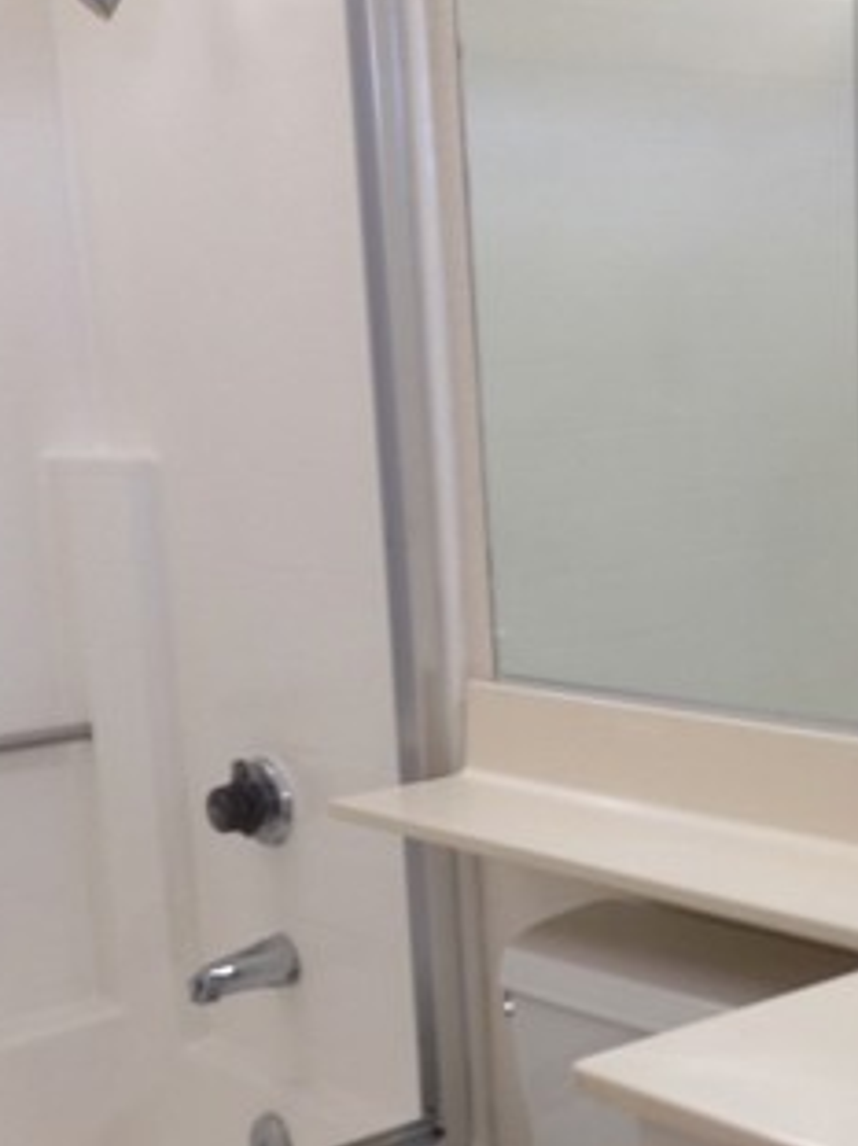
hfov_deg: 21.5
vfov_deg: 28.3
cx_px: 563
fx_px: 2249
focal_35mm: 68
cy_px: 796
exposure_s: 1/20
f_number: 2.4
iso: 64
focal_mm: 4.12
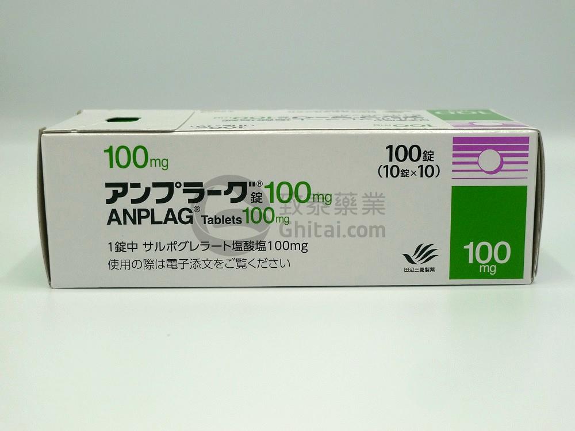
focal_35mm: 60
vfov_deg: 24.4
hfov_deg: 32.2
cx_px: 288
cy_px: 216
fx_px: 997
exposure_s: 1/125
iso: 125
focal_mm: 12.8
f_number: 2.8
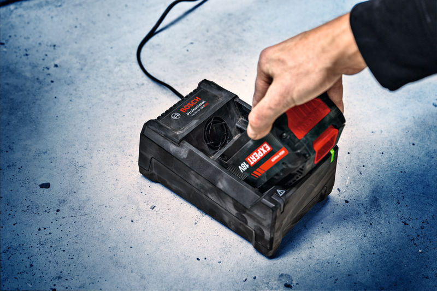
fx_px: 716
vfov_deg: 23.0
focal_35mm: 59
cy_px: 146
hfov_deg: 33.9
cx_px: 218
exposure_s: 1/50
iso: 400
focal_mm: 59
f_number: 5
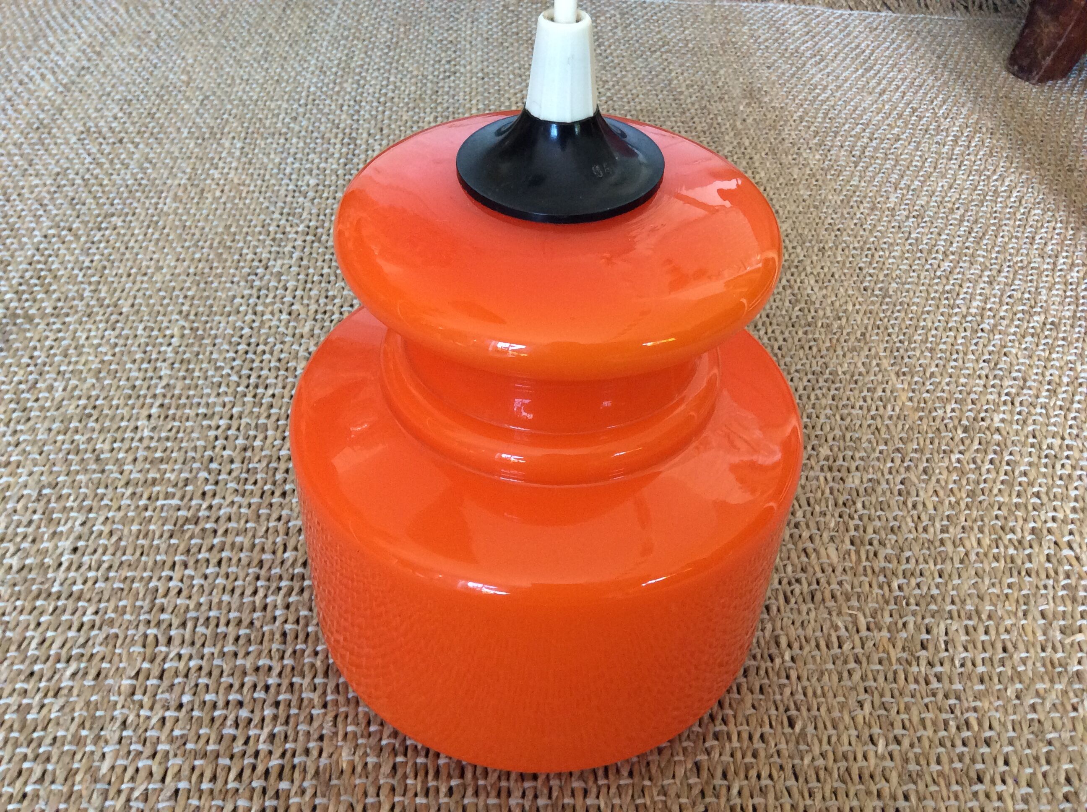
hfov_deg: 56.9
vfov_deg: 44.1
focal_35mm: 32
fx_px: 1003
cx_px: 544
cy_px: 406
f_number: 2.4
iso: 125
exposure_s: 1/25
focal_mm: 3.3
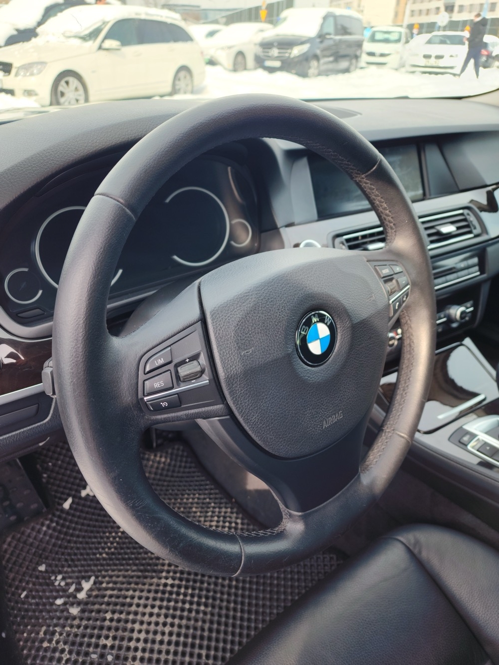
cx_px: 250
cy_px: 332
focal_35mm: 23
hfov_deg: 58.9
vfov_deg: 73.9
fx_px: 442
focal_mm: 6.4
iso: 25
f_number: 1.8
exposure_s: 1/120
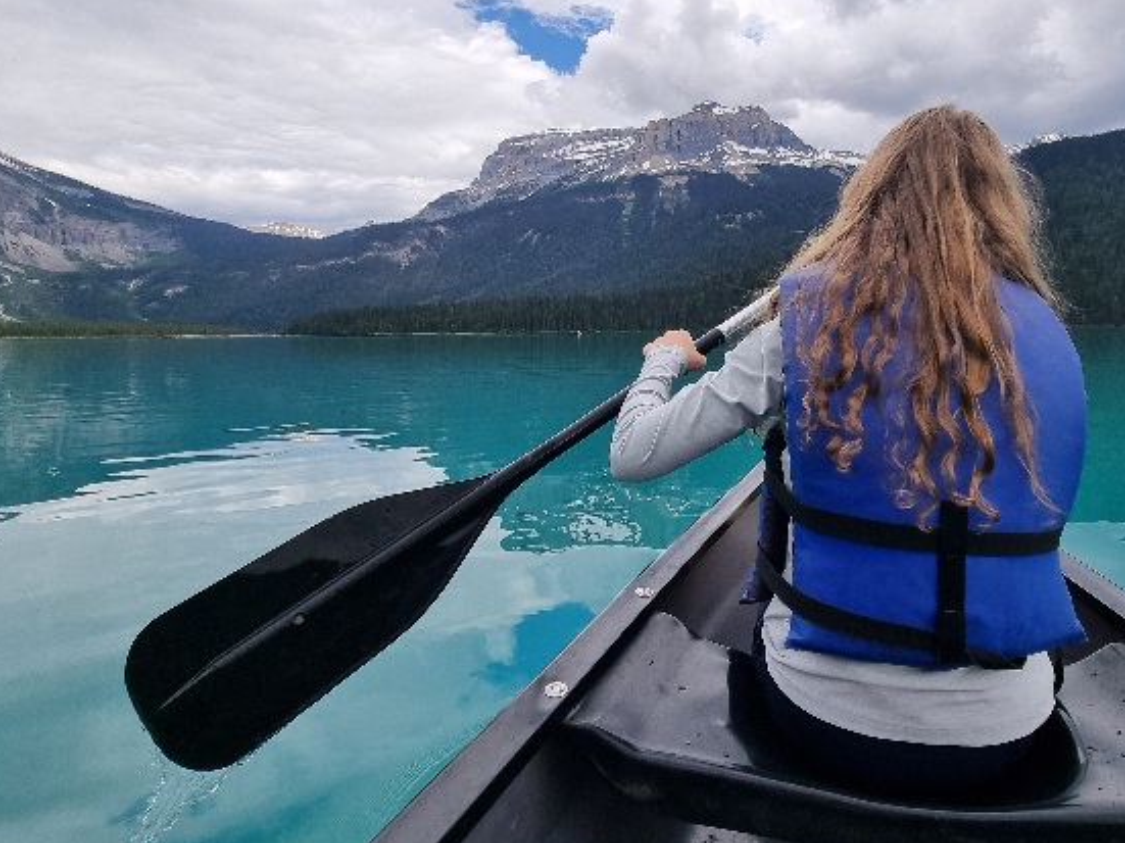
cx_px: 680
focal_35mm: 19
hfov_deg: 83.6
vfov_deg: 67.9
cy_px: 335
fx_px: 617
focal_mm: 2.2
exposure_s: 1/1667
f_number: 2.2
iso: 50
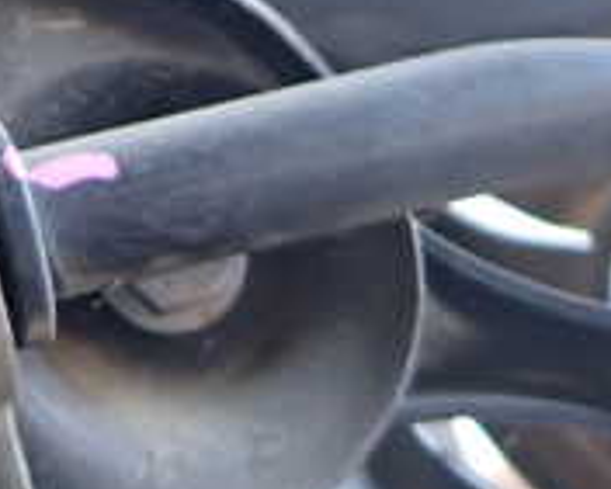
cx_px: -94
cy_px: 205
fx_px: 1502
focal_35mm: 83
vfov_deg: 18.5
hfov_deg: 21.6
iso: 500
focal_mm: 4.5
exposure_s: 1/30
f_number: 2
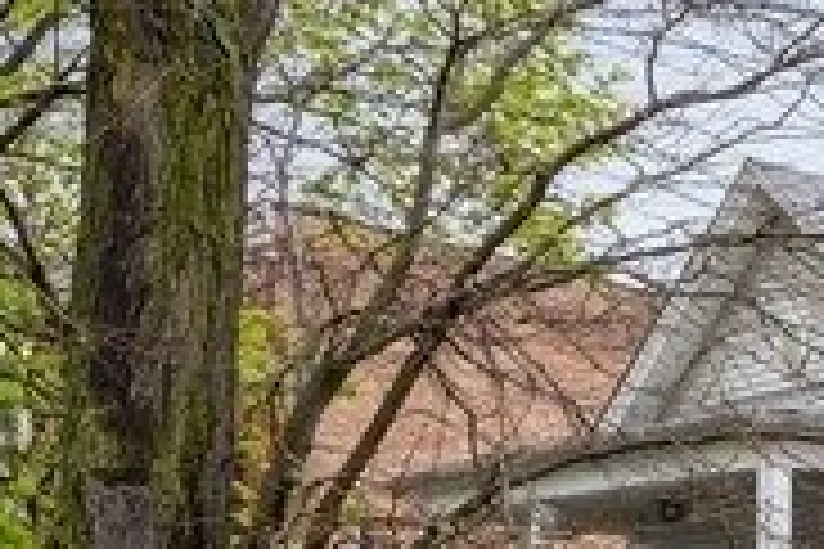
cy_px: 608
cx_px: 1866
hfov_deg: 14.8
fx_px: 2243
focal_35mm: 98
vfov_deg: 13.7
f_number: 11
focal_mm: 20
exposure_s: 1/60
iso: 200
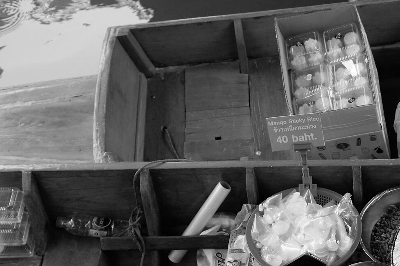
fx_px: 955
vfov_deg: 15.7
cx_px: 463
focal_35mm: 86
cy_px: 250
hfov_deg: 22.1
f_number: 3.6
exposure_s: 1/250
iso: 400
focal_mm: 23
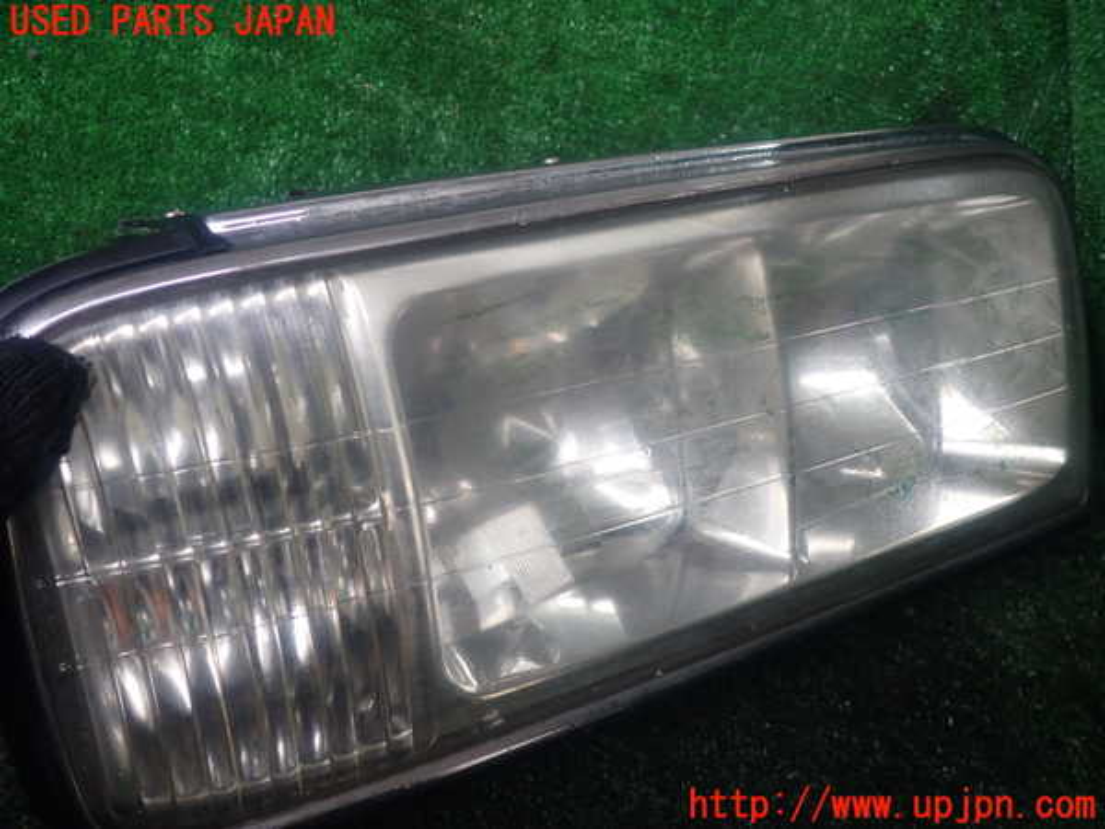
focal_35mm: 30
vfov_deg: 46.8
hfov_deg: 60.0
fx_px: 958
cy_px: 414
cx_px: 552
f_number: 2.3
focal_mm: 5.4
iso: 200
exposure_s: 1/50
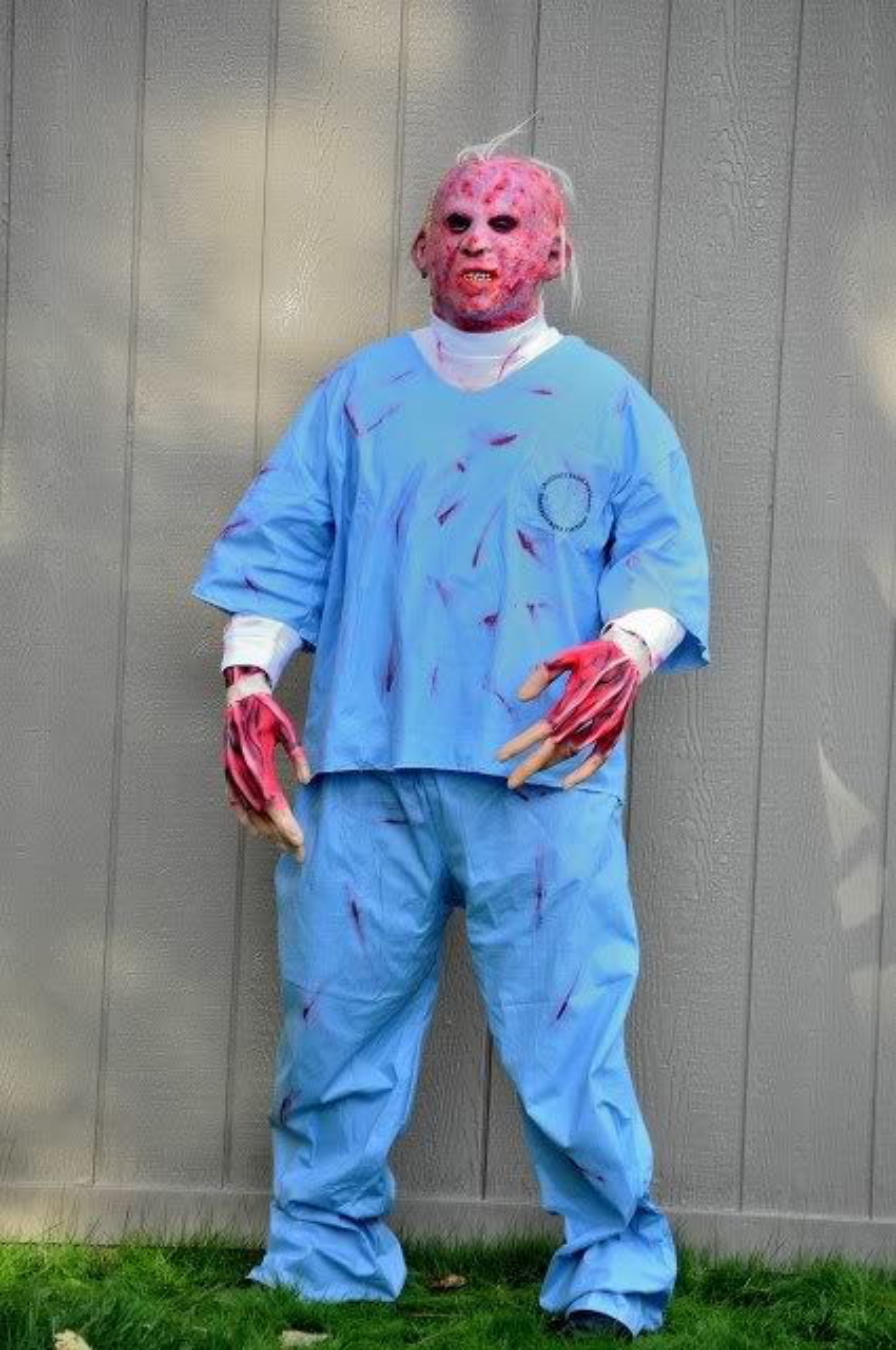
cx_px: 448
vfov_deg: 11.4
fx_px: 6738
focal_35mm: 180
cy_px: 675
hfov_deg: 7.6
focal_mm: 120
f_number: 5.6
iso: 640
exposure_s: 1/60
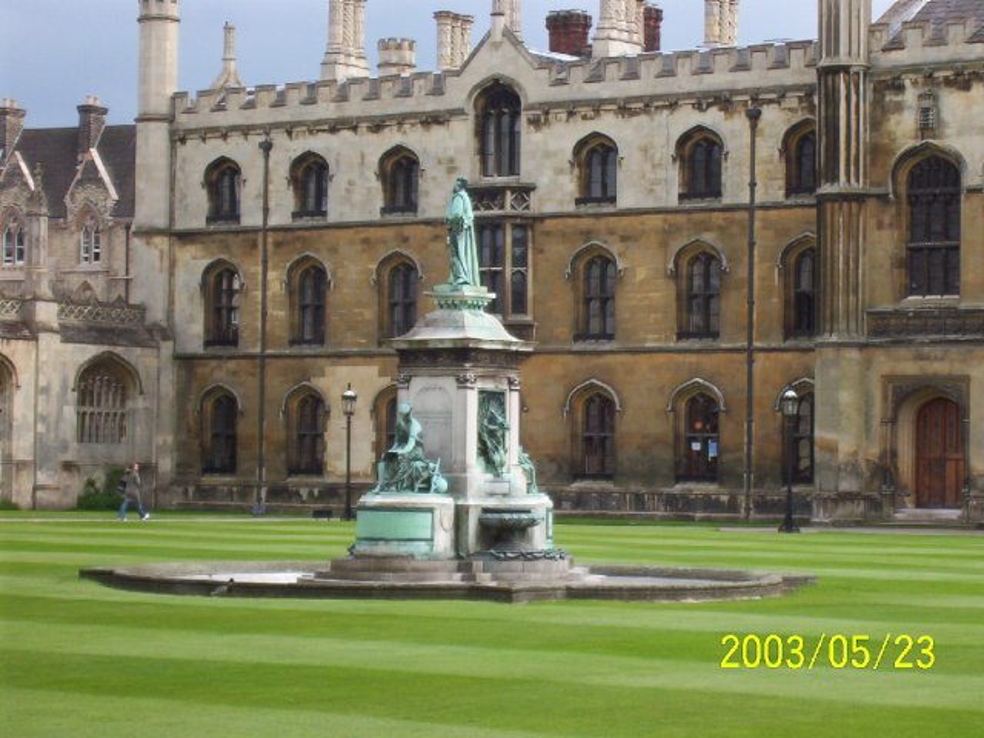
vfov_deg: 13.7
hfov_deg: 18.2
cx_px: 492
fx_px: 3070
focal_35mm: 108
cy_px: 369
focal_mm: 16.61
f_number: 4.72
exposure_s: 1/358
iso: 100
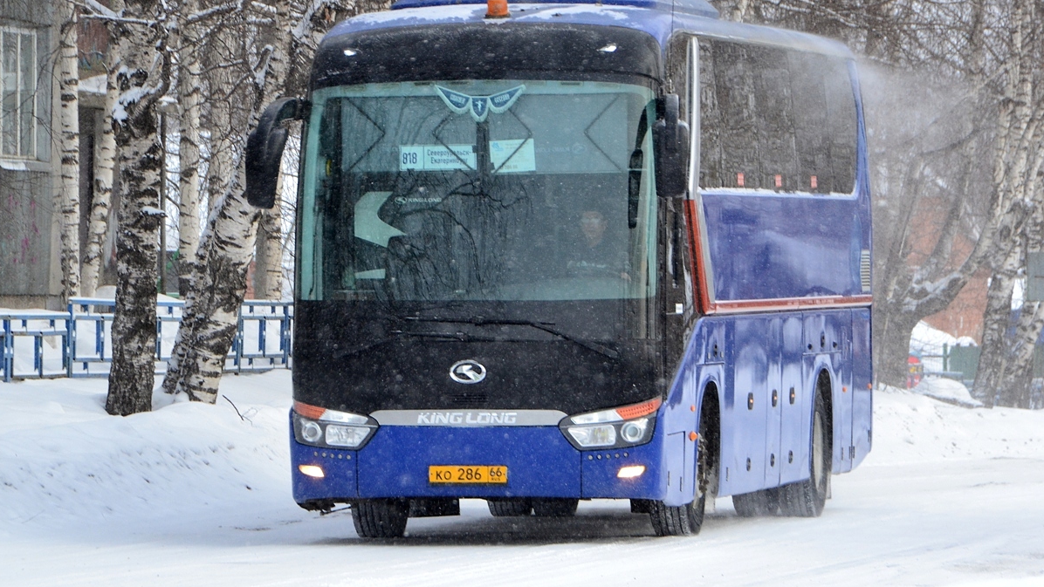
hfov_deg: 7.4
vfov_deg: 4.2
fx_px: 8099
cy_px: 244
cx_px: 521
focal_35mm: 293
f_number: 10
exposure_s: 1/320
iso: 800
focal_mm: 185
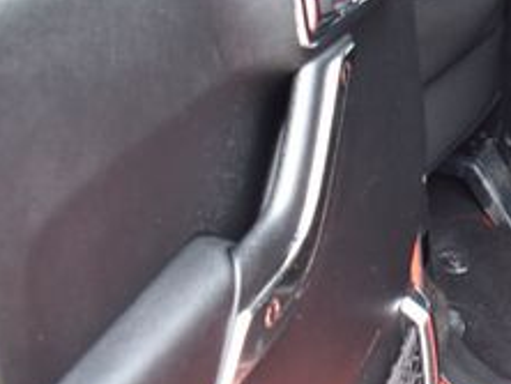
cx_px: 640
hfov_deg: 21.6
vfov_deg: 17.2
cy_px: -53
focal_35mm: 83
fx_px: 1227
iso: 560
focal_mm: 20
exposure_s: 1/15
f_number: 6.3
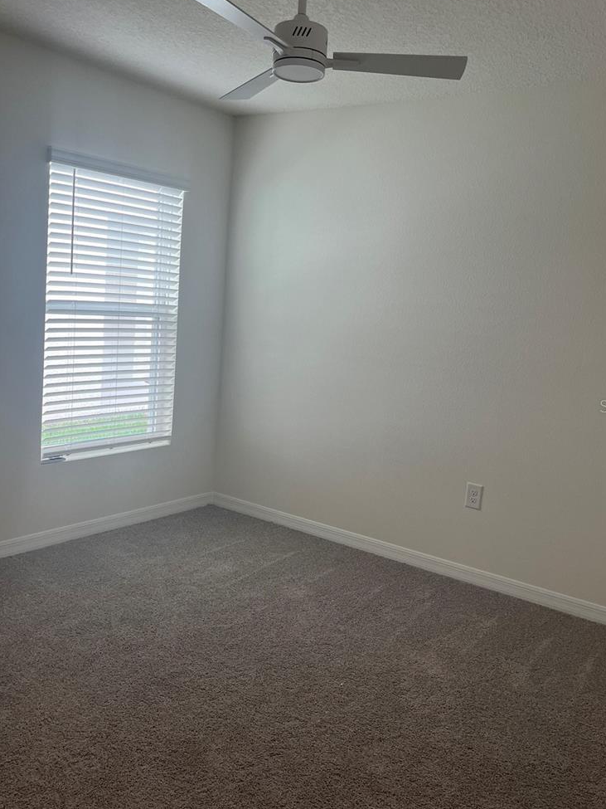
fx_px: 747
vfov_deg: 56.8
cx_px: 305
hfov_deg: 44.2
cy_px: 406
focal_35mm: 32
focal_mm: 5.1
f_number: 1.6
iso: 100
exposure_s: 1/120
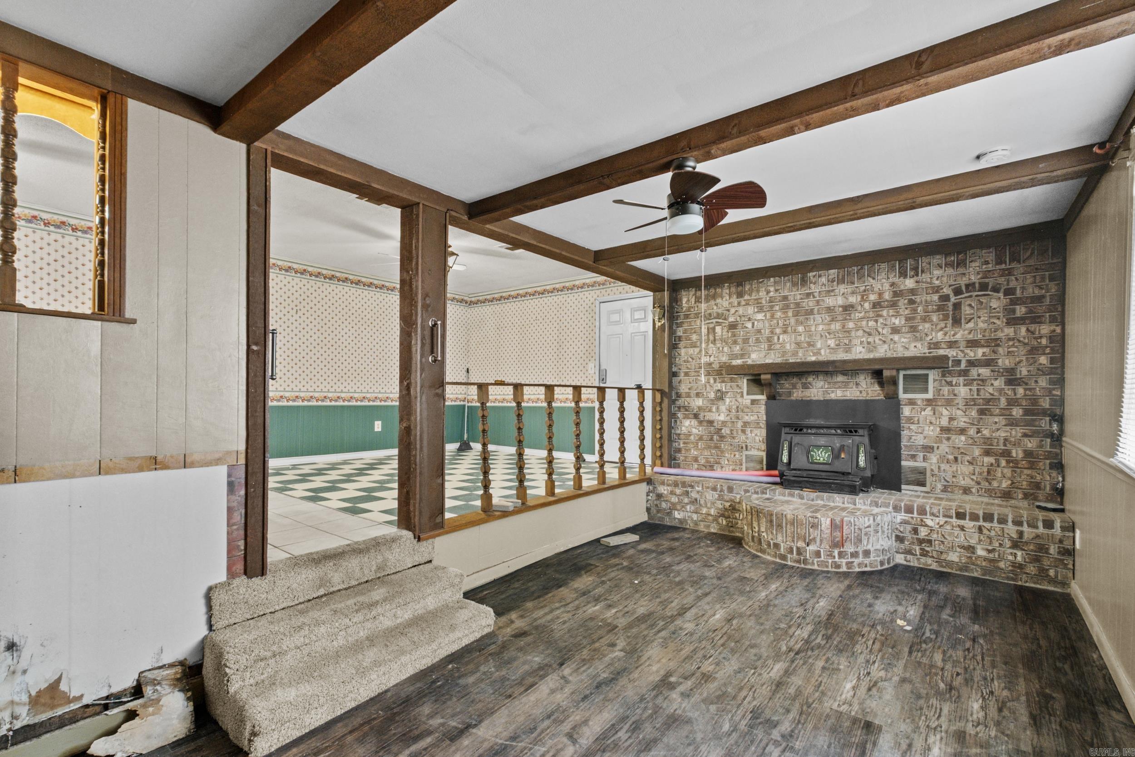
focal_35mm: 15
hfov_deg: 100.4
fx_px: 473
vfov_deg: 77.3
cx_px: 568
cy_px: 378
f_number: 8
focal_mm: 10
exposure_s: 2.5
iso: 400
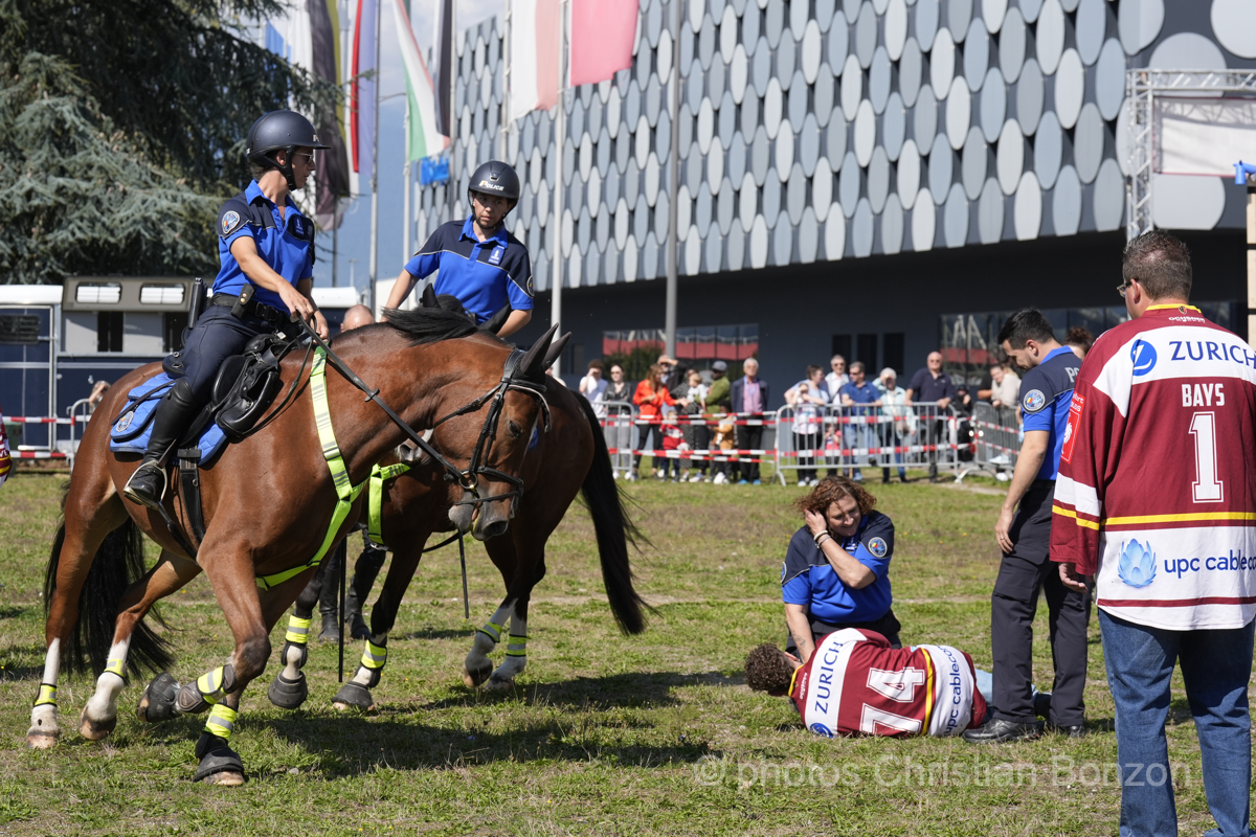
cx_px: 628
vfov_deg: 13.6
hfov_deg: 20.2
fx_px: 3524
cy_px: 418
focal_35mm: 101
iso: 400
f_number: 8
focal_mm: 101
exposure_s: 1/1000
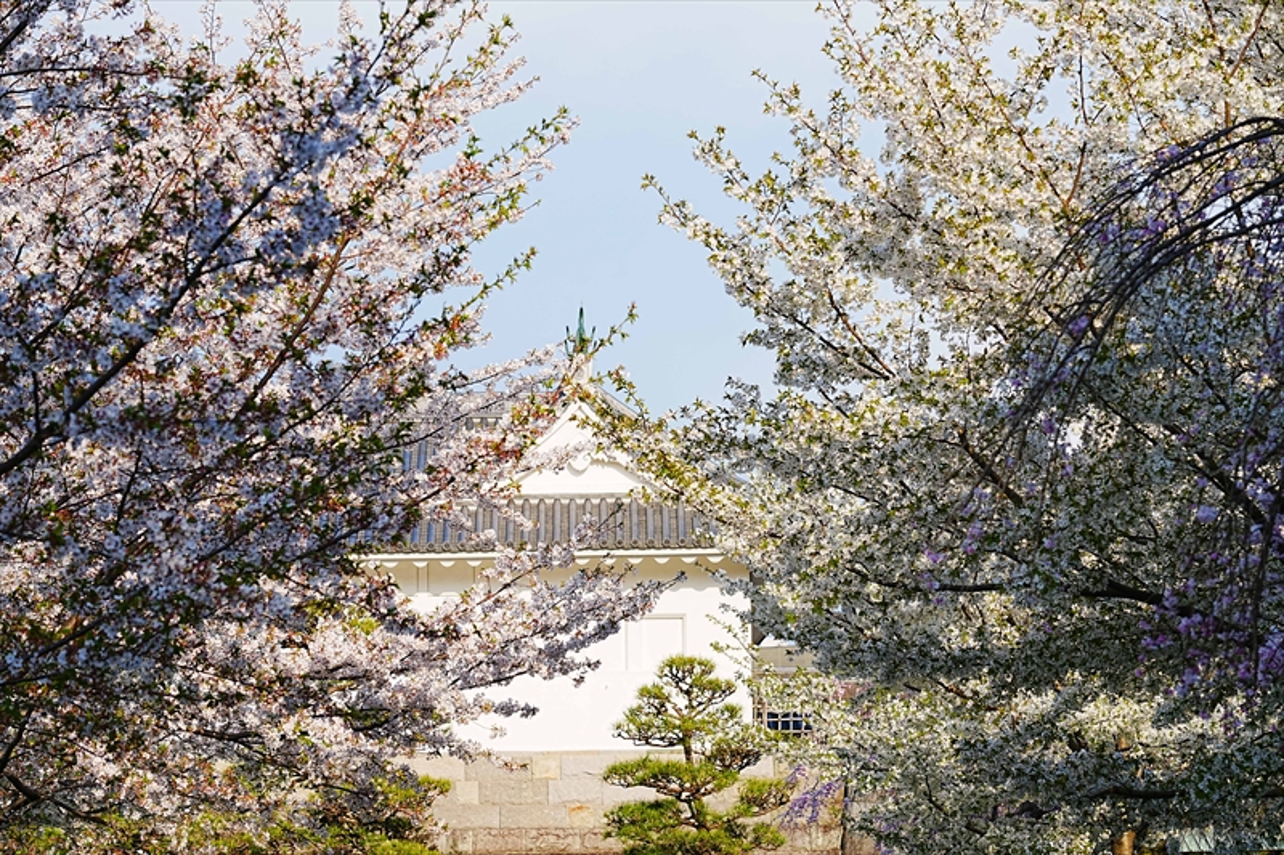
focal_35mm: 105
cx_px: 642
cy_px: 428
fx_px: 3744
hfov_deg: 19.5
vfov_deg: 13.0
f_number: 6.3
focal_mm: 105
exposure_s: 1/320
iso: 100
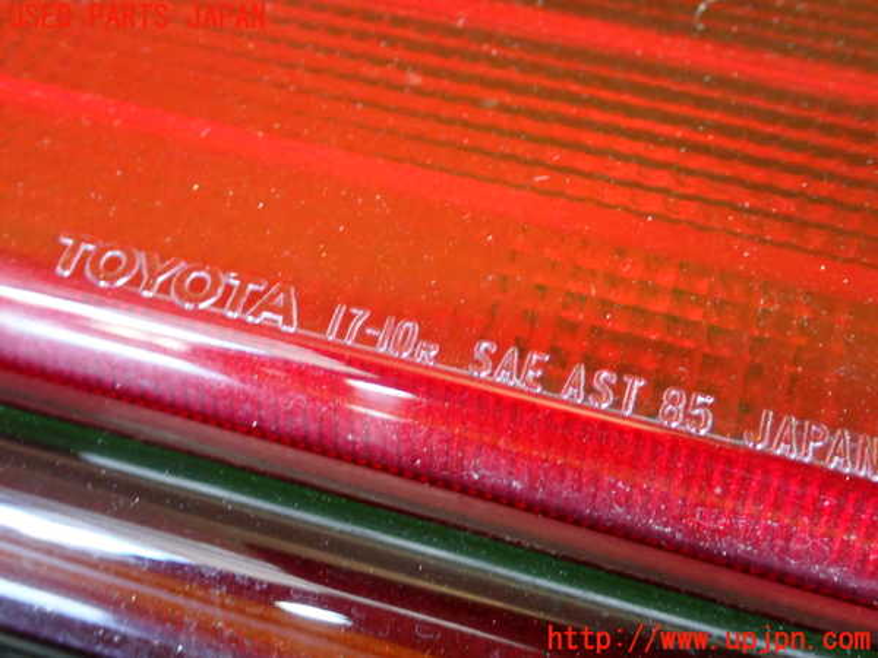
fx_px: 1116
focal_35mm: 44
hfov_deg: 42.9
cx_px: 439
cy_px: 329
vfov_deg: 32.9
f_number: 2.9
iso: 1000
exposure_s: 1/20
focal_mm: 7.84
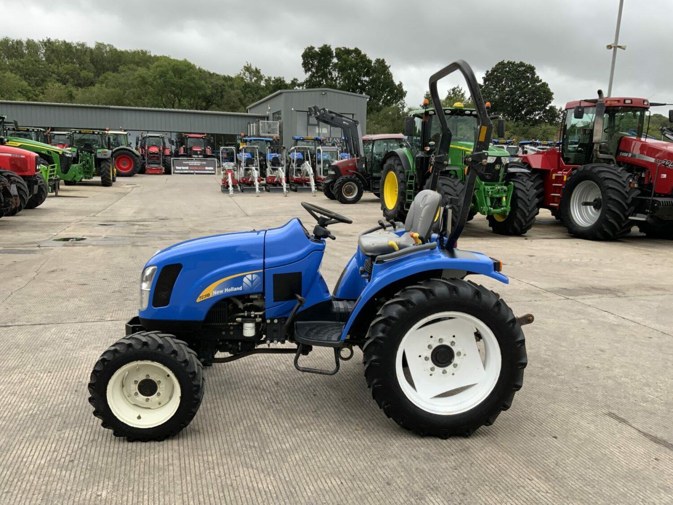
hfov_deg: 61.7
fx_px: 564
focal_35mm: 29
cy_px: 252
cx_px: 336
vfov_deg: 48.2
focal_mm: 3
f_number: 1.8
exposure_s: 1/251
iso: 16
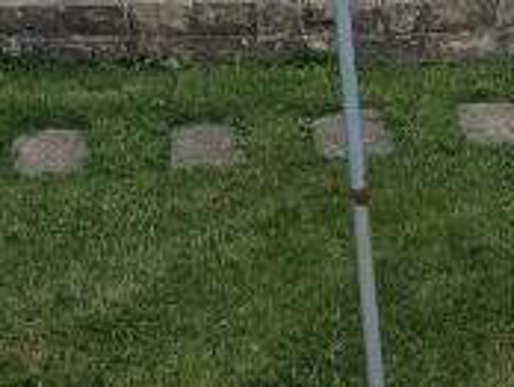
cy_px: -473
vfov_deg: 12.9
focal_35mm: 94
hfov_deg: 20.8
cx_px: 278
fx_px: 1398
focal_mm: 2.35
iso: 41
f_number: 2.2
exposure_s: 1/1524
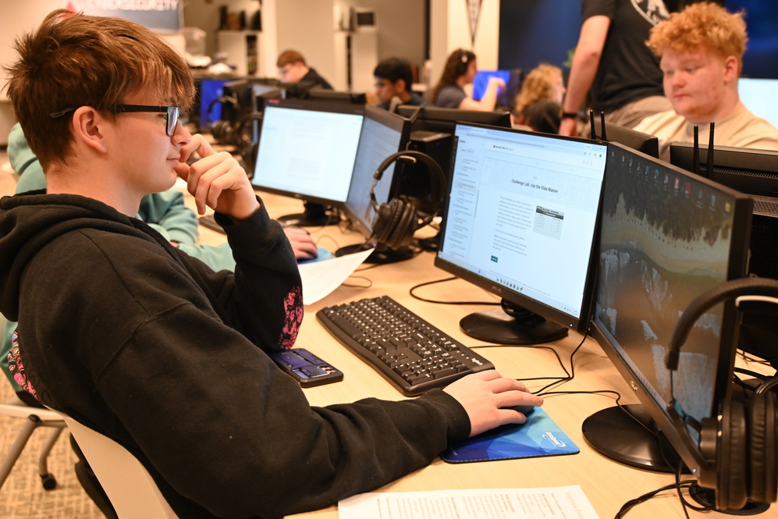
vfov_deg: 34.2
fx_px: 843
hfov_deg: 49.5
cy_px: 263
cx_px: 392
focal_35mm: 39
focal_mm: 38
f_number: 4
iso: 3200
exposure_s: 1/125
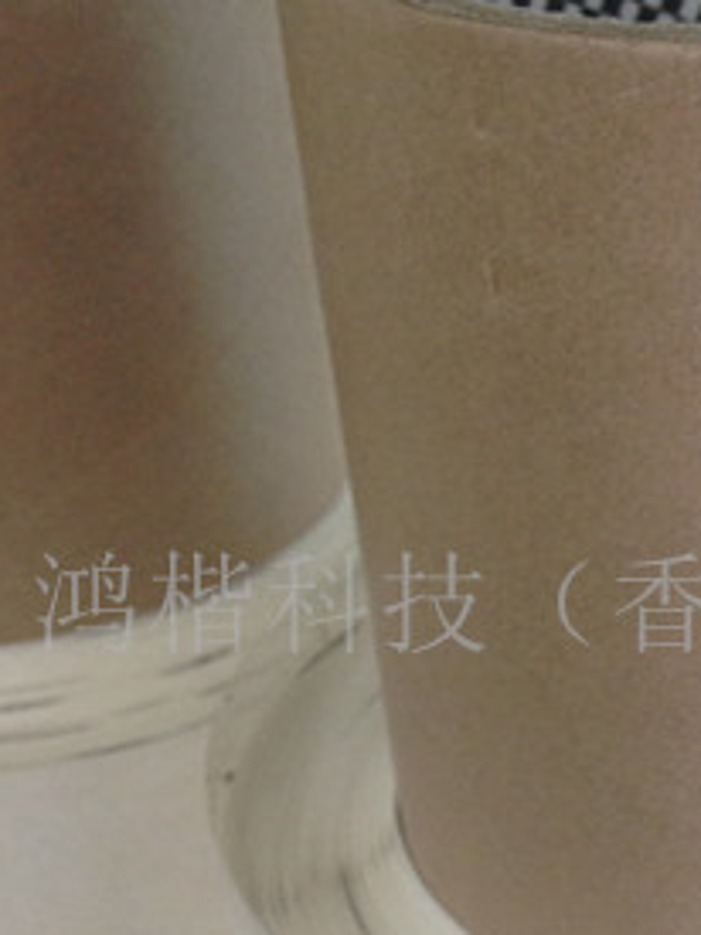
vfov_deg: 23.8
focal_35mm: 80
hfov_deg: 17.9
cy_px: 833
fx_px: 2162
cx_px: 732
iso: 80
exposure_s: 1/20
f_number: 2.4
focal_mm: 4.12
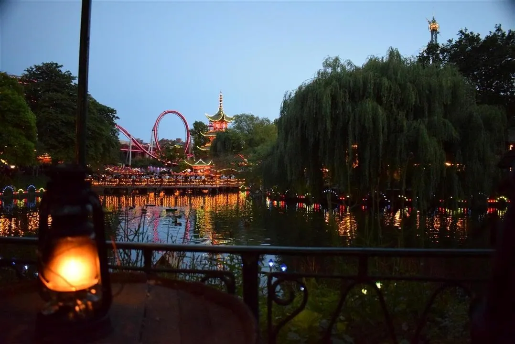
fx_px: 386
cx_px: 258
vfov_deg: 48.0
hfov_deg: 67.4
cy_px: 172
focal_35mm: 27
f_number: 3.5
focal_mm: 18
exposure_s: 1/50
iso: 6400
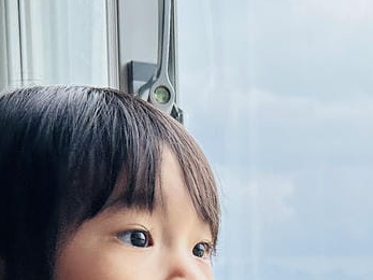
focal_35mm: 83
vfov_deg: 16.1
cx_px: 368
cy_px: 431
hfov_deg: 22.7
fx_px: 894
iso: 80
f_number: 1.78
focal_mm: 6.86
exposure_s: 1/498
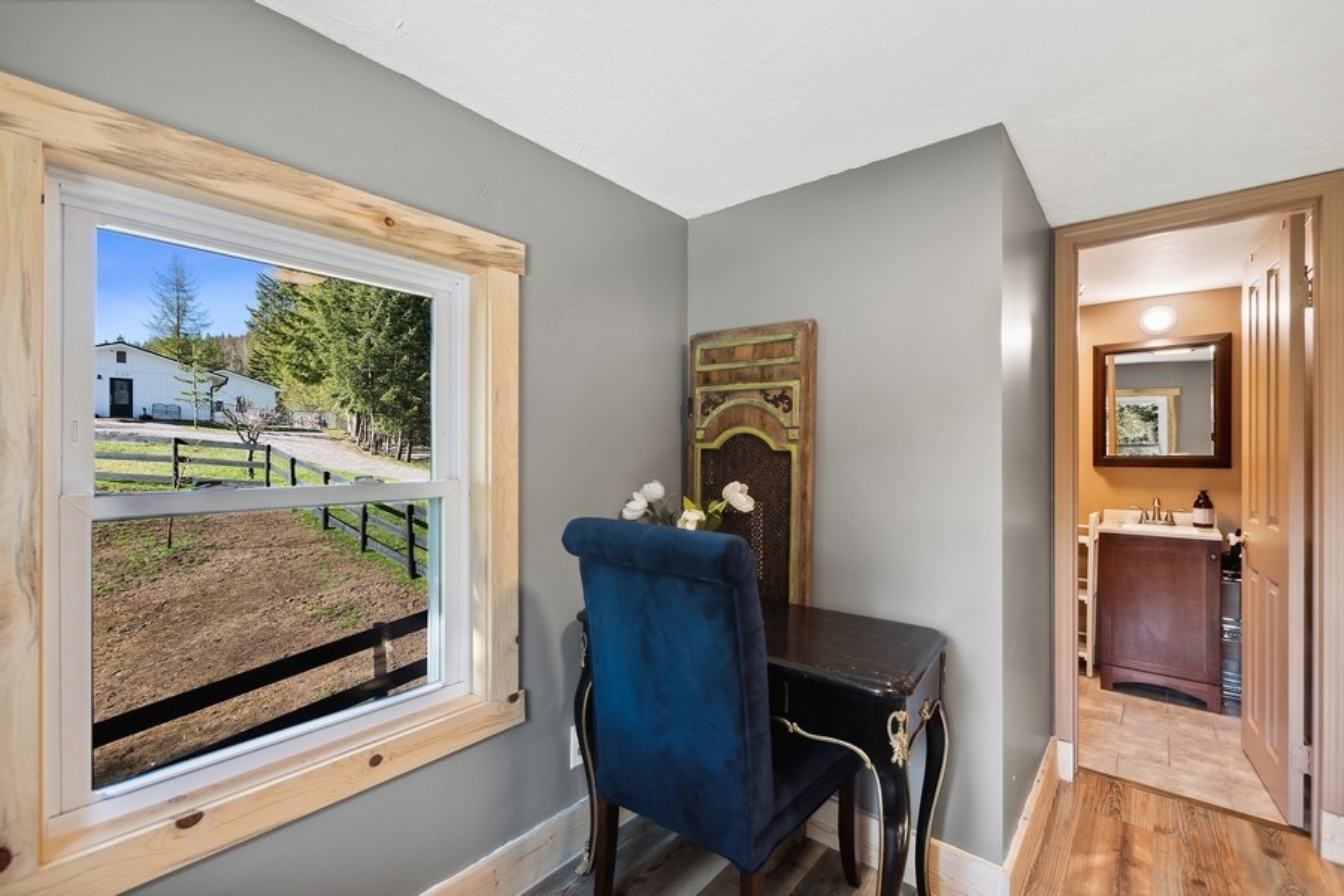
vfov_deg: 77.3
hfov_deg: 100.4
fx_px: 560
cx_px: 672
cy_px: 448
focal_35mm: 15
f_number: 6.3
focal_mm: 10
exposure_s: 1/80
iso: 200
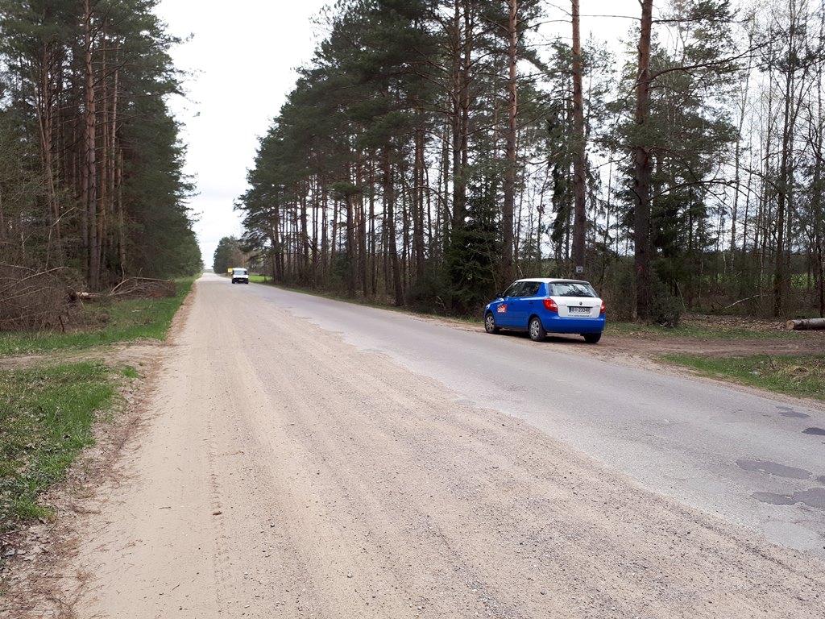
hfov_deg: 65.3
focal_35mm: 27
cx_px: 412
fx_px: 643
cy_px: 310
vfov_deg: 51.4
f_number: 1.9
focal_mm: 3.6
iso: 40
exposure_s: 1/369
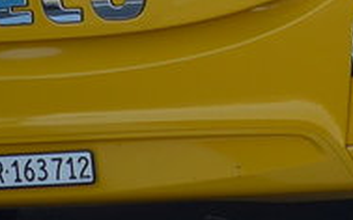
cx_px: 241
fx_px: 3174
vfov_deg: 3.9
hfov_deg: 6.4
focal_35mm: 330
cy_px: -282
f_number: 3.2
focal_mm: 10.1
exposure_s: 1/320
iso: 80
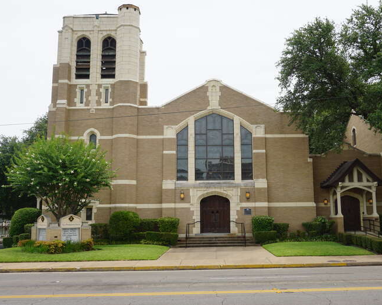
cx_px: 218
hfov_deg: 47.8
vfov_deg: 39.2
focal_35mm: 38
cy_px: 151
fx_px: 430
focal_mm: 22
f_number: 11
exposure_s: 1/125
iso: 100
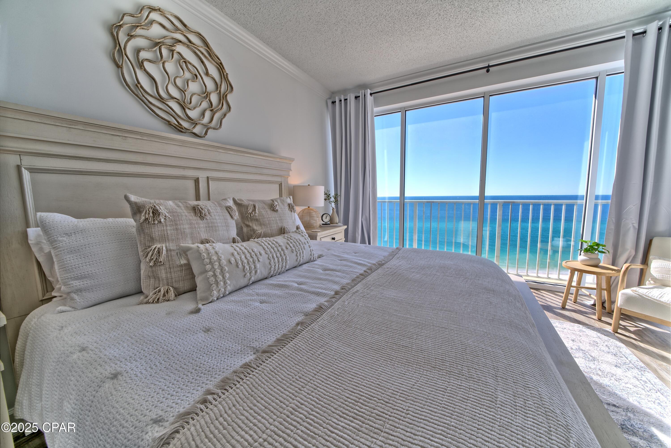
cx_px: 336
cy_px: 224
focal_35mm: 12
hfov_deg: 112.6
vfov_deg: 90.0
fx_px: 224
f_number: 19
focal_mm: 12
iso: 200
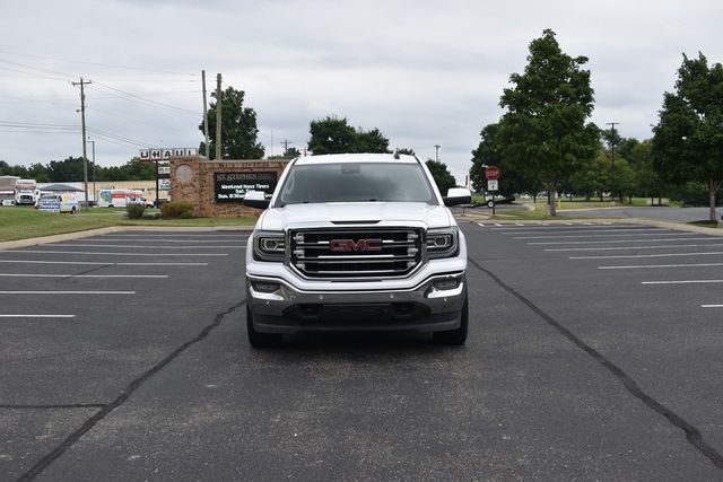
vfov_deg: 29.0
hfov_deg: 42.3
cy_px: 241
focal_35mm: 46
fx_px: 934
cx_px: 362
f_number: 8
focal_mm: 31
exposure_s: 1/250
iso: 200
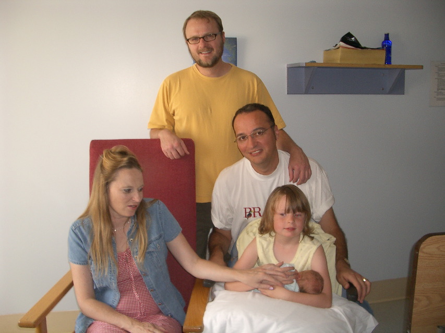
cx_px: 222
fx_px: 450
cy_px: 166
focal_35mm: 35
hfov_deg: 52.6
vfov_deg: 40.7
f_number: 2.6
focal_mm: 5.8
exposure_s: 1/40
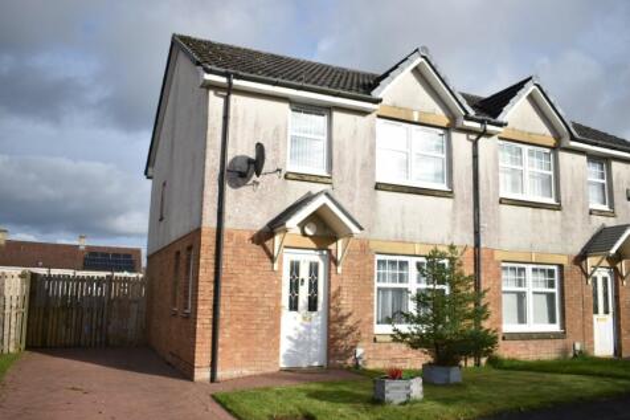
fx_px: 551
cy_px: 210
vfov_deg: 41.7
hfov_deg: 59.5
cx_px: 315
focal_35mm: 32
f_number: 4.5
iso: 100
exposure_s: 1/640
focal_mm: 21
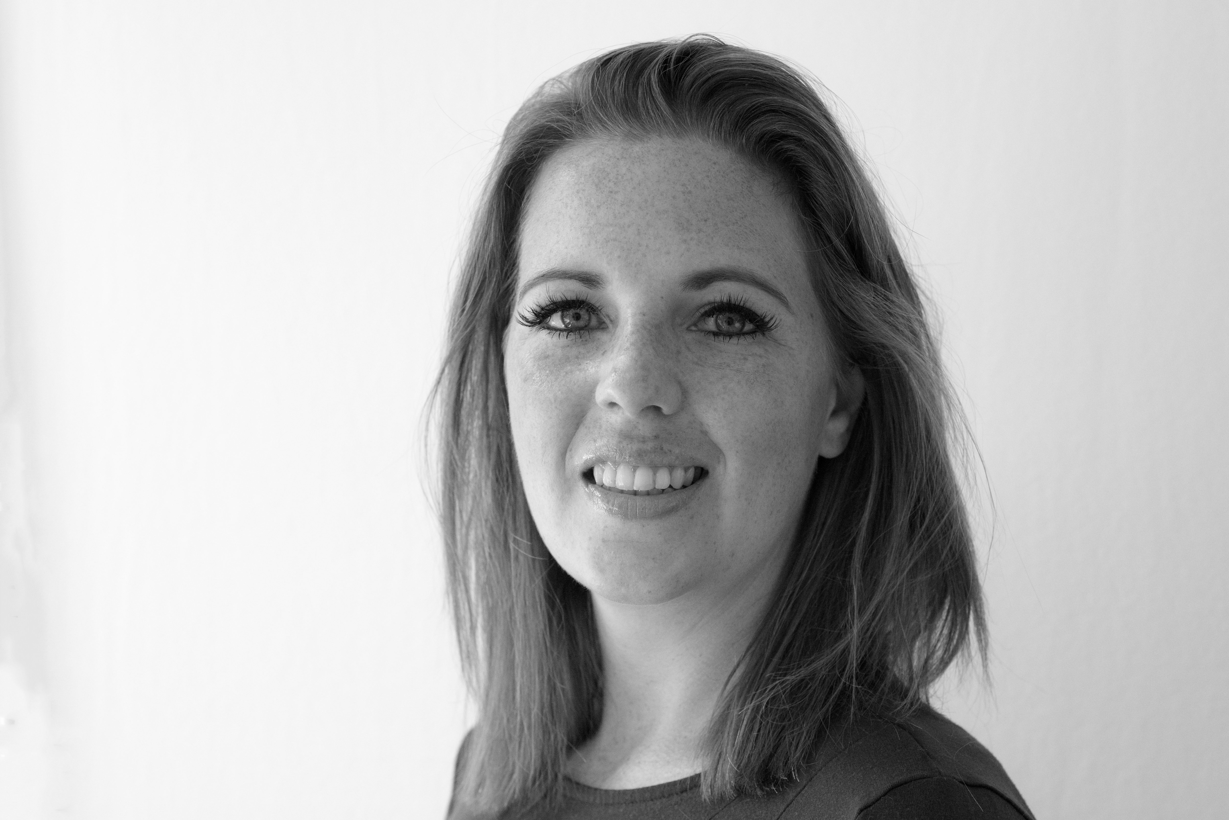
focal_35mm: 50
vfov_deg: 27.0
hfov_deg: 39.6
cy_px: 410
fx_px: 1707
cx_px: 614
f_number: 5.6
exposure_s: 1/400
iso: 1600
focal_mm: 50
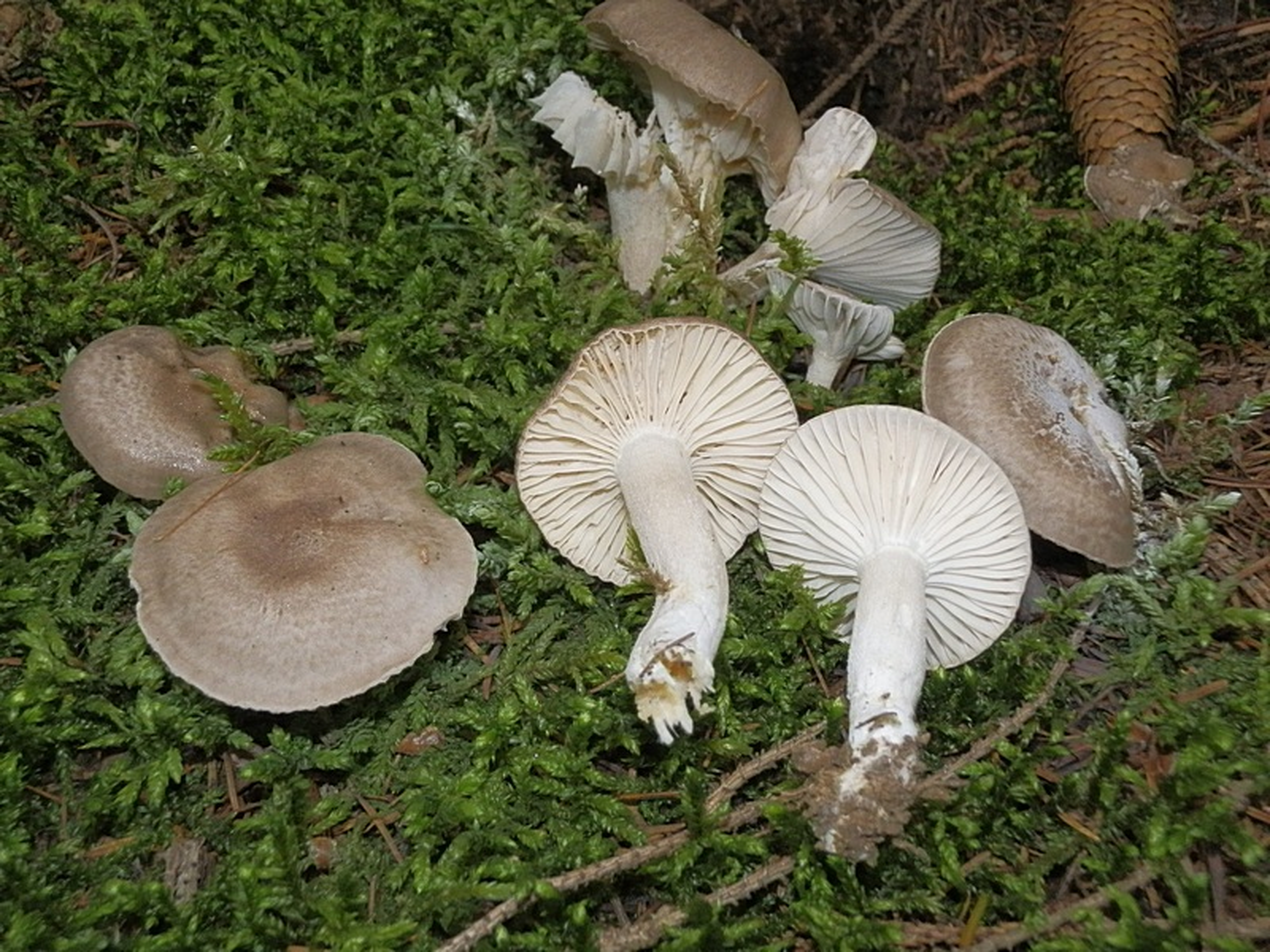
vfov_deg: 38.7
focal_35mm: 37
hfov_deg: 50.1
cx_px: 635
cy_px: 476
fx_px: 1357
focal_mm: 6.7
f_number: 9.9
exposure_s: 1/40
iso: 640
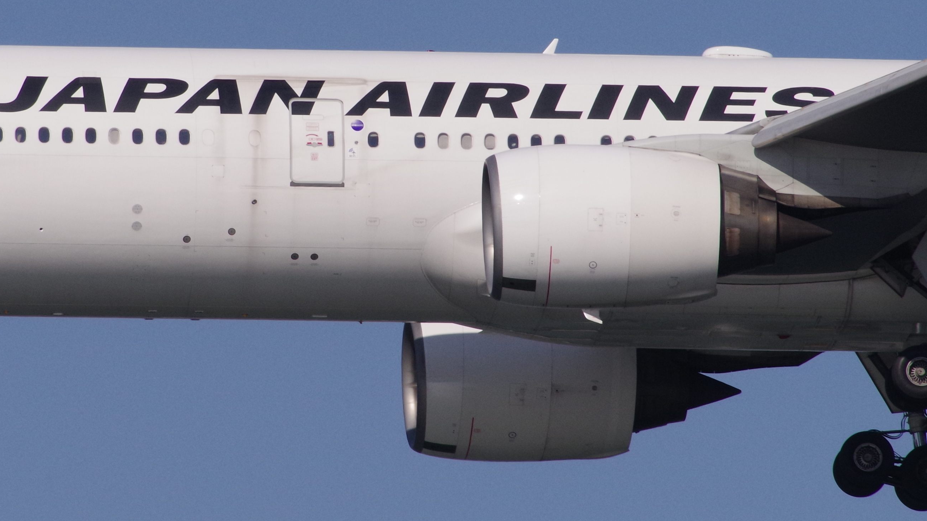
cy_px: 141
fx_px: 25365
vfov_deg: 1.2
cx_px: 356
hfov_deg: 2.1
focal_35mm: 1032
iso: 800
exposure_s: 1/1000
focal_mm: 350
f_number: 13
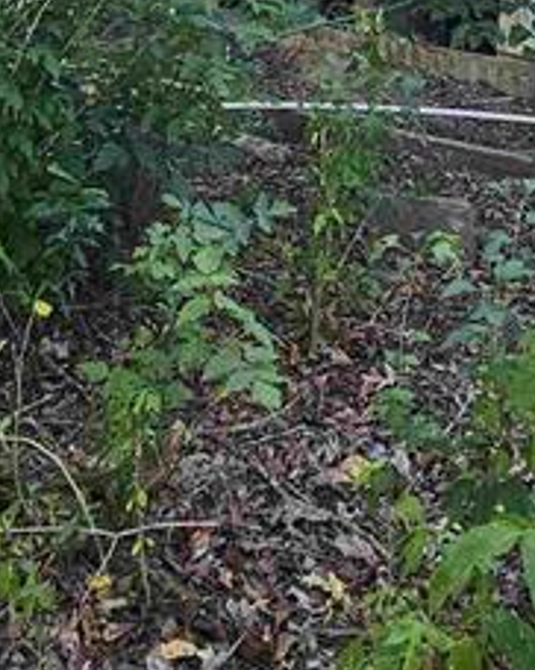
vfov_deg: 26.3
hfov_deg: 26.5
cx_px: 367
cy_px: -270
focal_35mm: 57
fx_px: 1130
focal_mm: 2.2
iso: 64
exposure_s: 1/120
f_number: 2.2
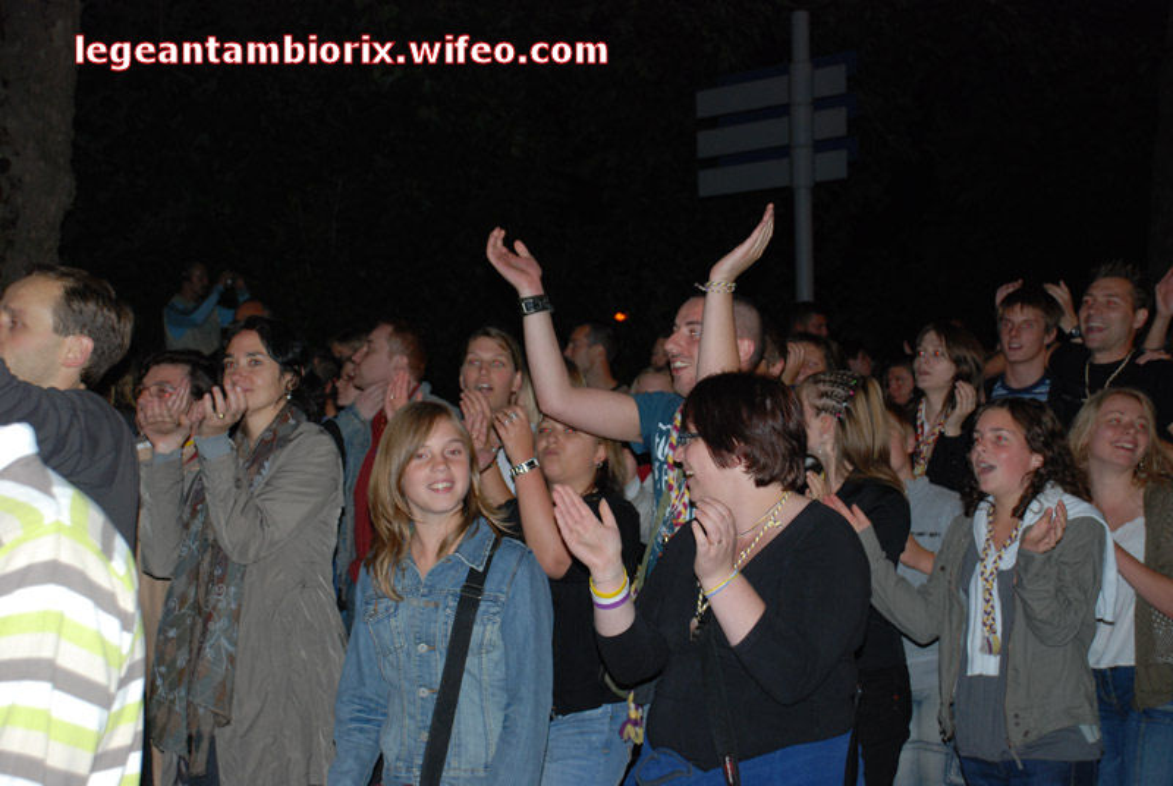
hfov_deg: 33.4
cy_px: 393
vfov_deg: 22.7
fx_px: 1958
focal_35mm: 60
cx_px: 586
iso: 320
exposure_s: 1/60
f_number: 4.5
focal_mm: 40
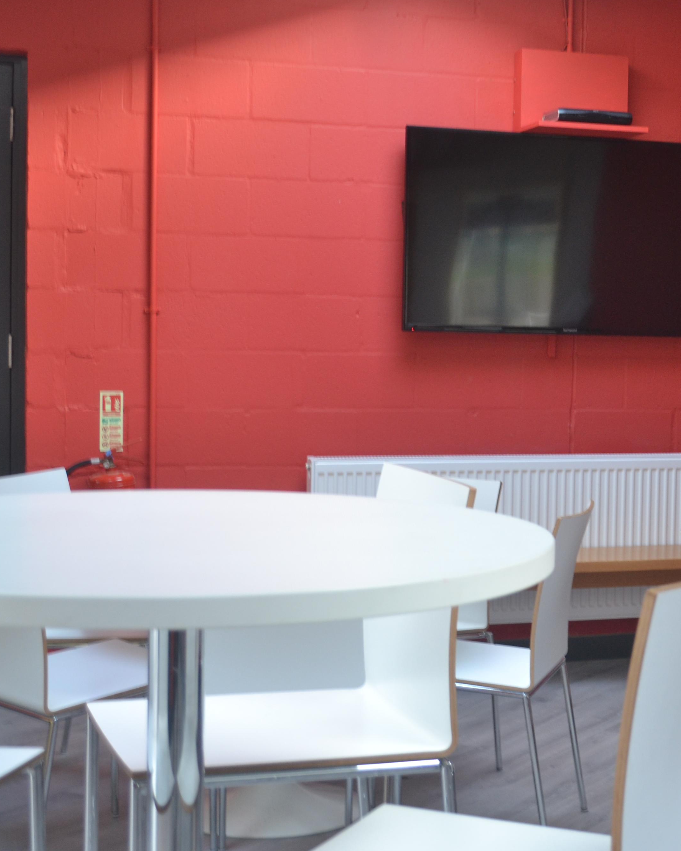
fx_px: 1587
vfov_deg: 30.0
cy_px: 378
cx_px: 673
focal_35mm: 63
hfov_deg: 23.3
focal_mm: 26
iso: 400
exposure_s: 1/20
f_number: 4.2
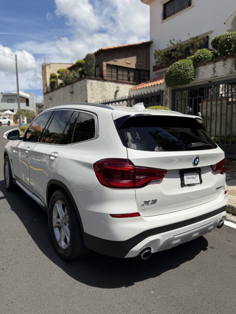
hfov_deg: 54.9
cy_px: 153
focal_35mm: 25
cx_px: 122
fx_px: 227
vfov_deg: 69.4
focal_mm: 6.76
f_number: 1.78
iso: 80
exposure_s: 1/6711
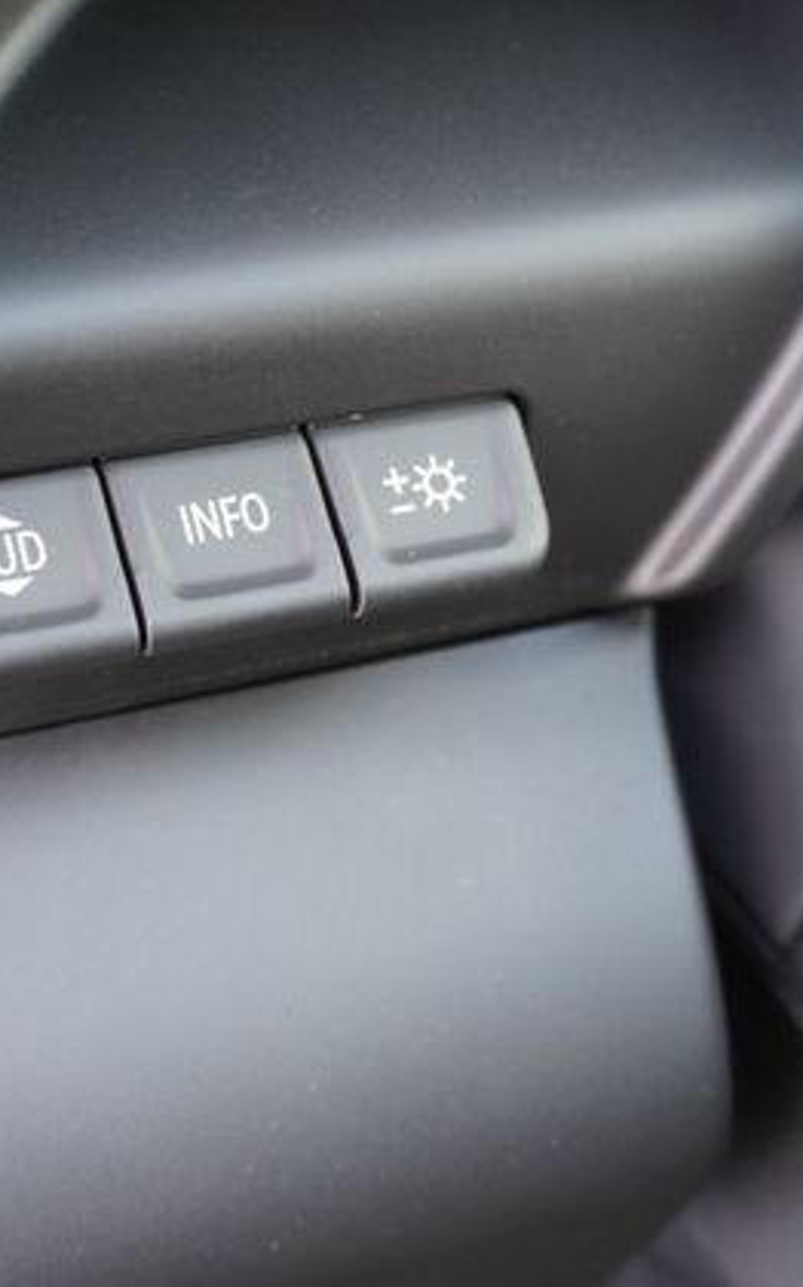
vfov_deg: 36.3
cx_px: 282
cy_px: 644
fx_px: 1964
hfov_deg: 23.0
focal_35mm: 56
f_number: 4.5
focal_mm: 24
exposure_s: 1/60
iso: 800
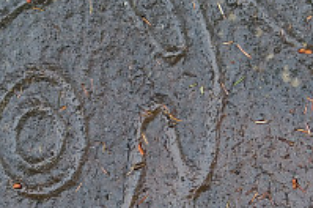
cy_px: 116
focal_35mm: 141
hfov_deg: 14.6
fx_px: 1220
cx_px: 145
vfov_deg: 9.7
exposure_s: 1/60
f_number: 3.5
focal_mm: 31
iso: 100
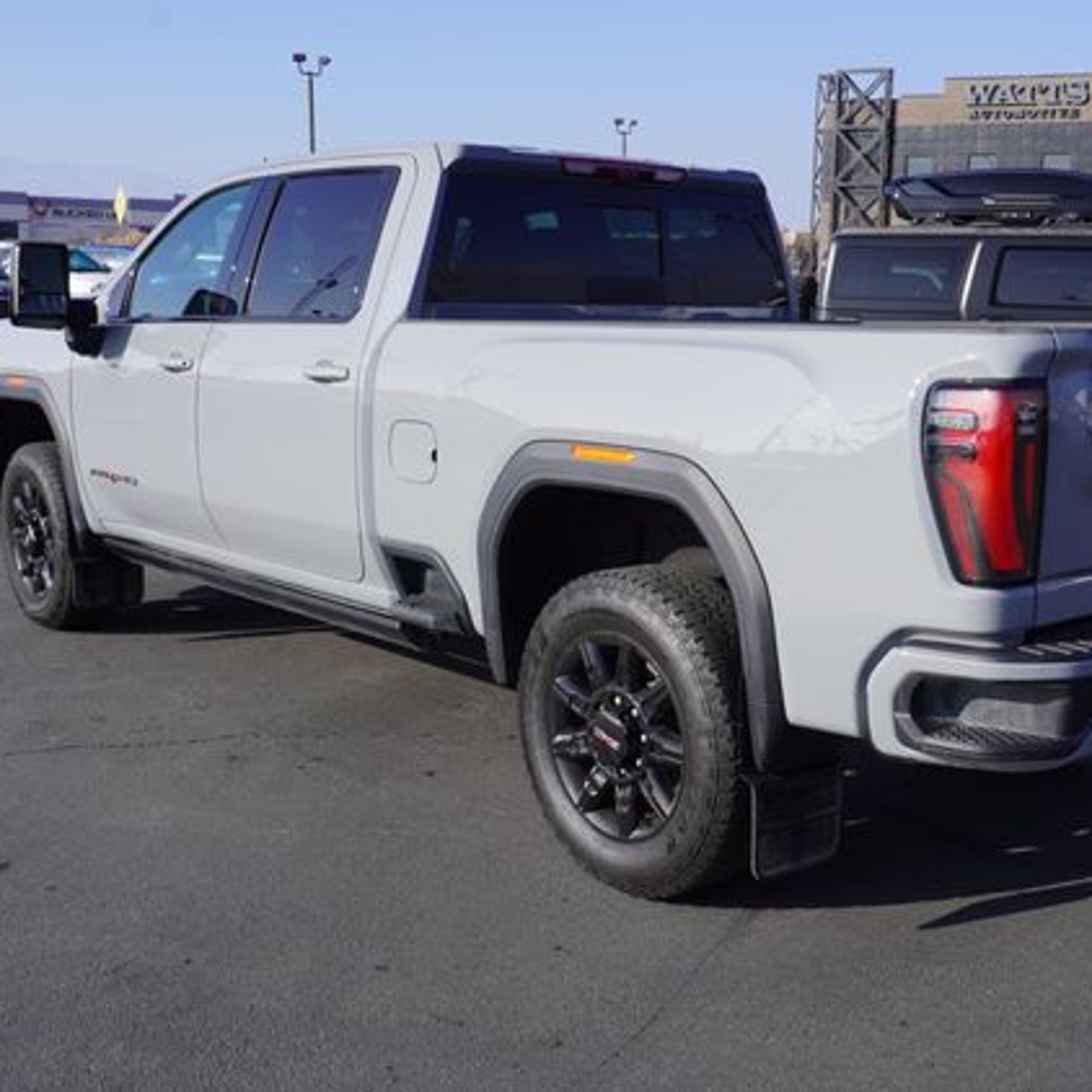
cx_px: 665
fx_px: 1451
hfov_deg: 41.0
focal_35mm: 41
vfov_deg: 41.3
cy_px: 543
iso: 100
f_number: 10
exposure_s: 1/160
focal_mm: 21
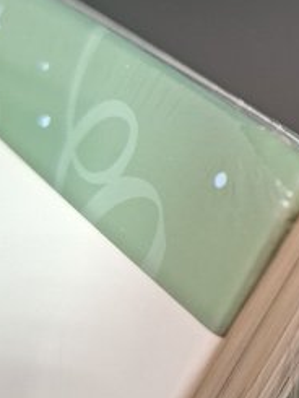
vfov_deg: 38.2
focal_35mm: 50
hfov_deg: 27.2
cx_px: 309
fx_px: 575
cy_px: 212
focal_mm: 5.54
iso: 400
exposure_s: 1/30
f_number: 1.8
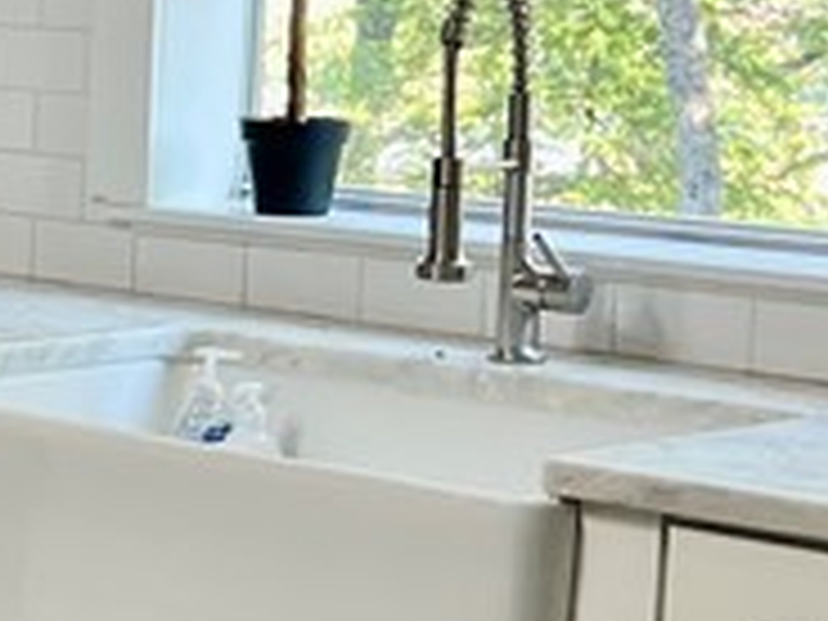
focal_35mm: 145
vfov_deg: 10.2
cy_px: 256
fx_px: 3468
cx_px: -783
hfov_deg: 12.2
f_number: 1.5
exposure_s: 1/120
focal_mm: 5.7
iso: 125
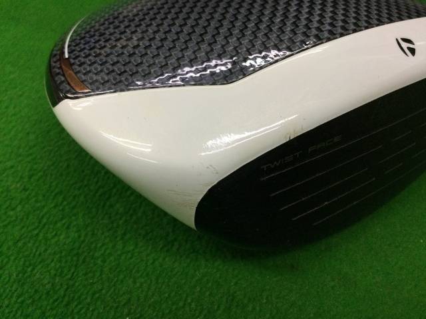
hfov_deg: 58.4
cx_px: 213
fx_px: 381
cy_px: 160
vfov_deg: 45.4
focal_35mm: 31
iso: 32
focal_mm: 3.3
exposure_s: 1/30
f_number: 2.4
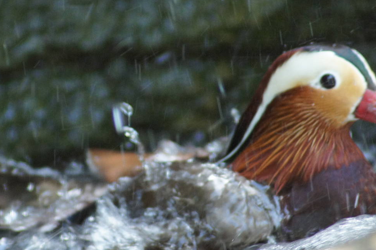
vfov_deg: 1.9
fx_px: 7735
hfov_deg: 2.8
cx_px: 152
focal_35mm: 741
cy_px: 120
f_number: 5.6
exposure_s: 1/160
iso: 1600
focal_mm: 300
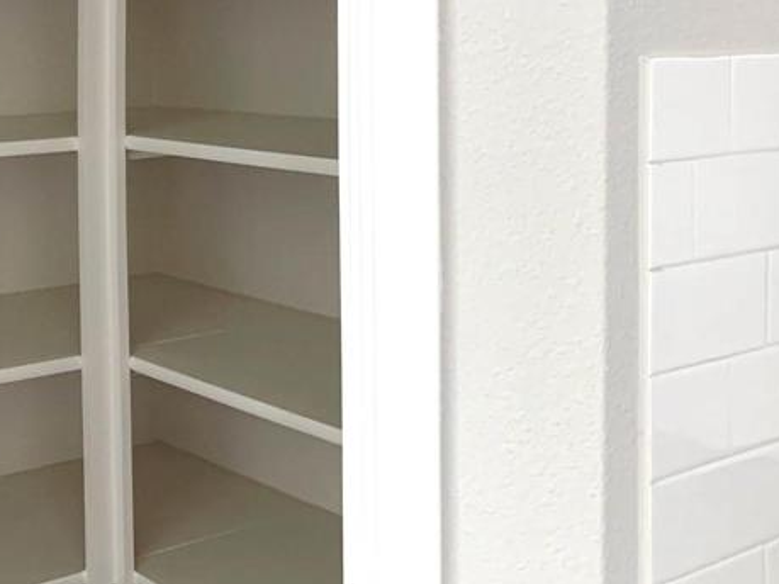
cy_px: 68
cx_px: 0
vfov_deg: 24.6
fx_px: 1305
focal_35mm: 58
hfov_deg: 30.8
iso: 200
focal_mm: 4.25
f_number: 1.8
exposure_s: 1/60
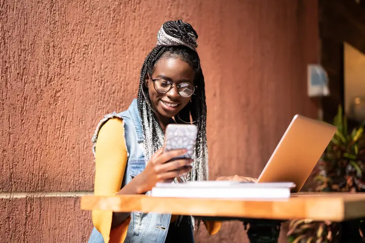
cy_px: 122
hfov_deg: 39.6
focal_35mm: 50
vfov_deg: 27.0
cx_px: 182
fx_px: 507
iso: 100
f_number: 1.4
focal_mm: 50
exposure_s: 1/320
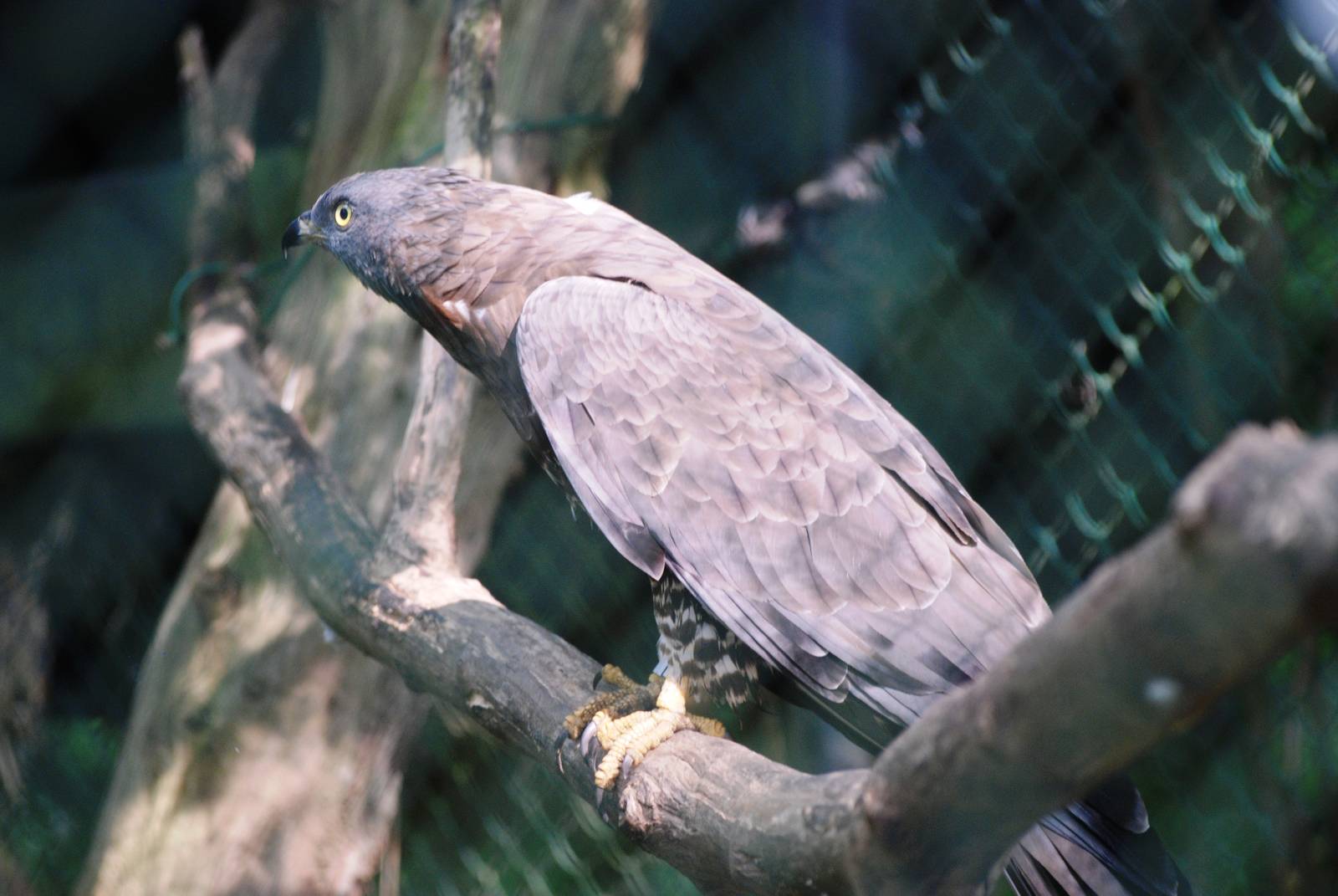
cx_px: 669
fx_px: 10884
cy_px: 448
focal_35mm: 292
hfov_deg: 7.0
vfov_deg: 4.7
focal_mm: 195
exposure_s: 1/50
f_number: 5
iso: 400
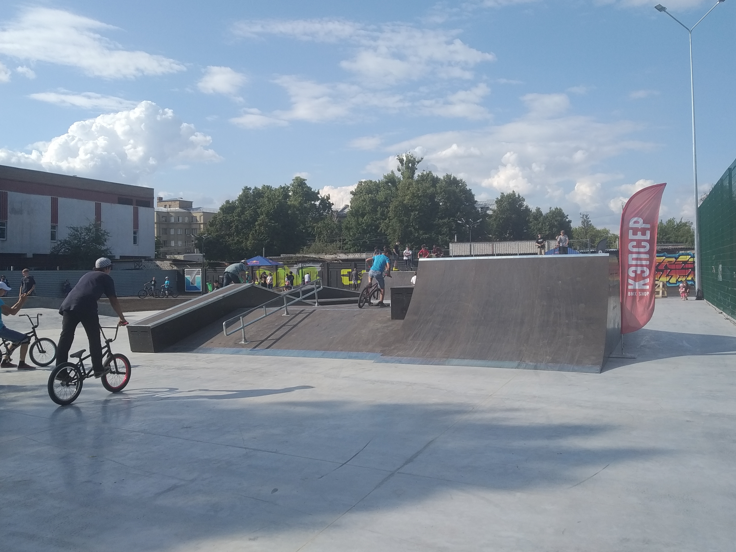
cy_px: 257
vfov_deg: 46.8
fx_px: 638
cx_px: 371
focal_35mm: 30
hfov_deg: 60.0
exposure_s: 1/1234
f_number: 2.2
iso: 100
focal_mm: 3.82
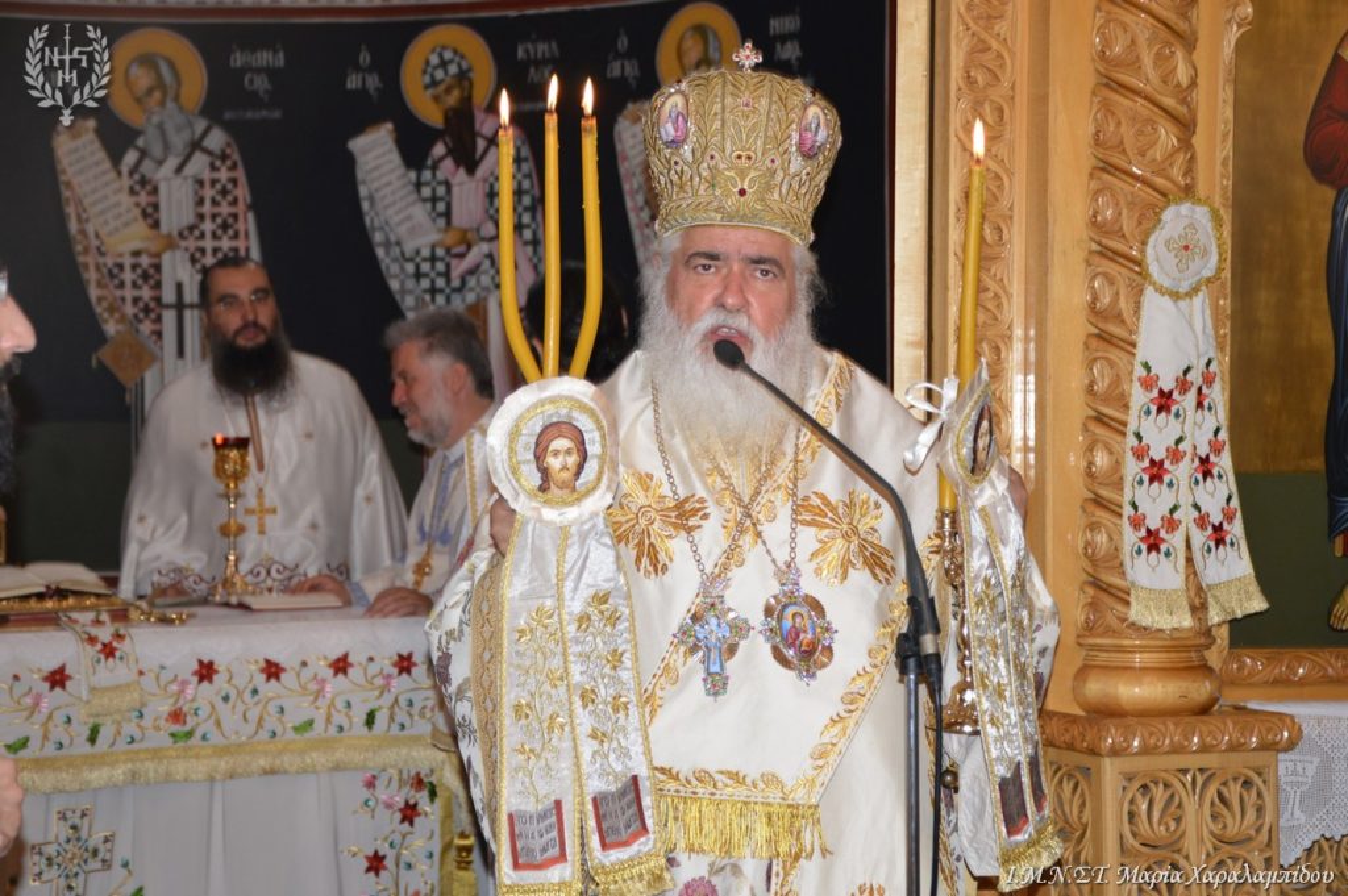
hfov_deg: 26.0
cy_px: 448
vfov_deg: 17.5
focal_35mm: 78
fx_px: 2918
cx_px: 674
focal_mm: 52
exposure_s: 1/60
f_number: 4.8
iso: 640
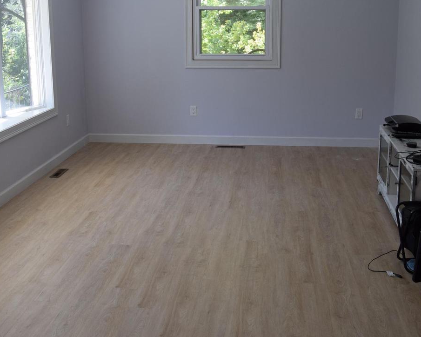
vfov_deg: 34.8
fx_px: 536
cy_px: 131
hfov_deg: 42.9
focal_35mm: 43
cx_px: 211
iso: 400
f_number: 5
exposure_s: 1/100
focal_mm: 18
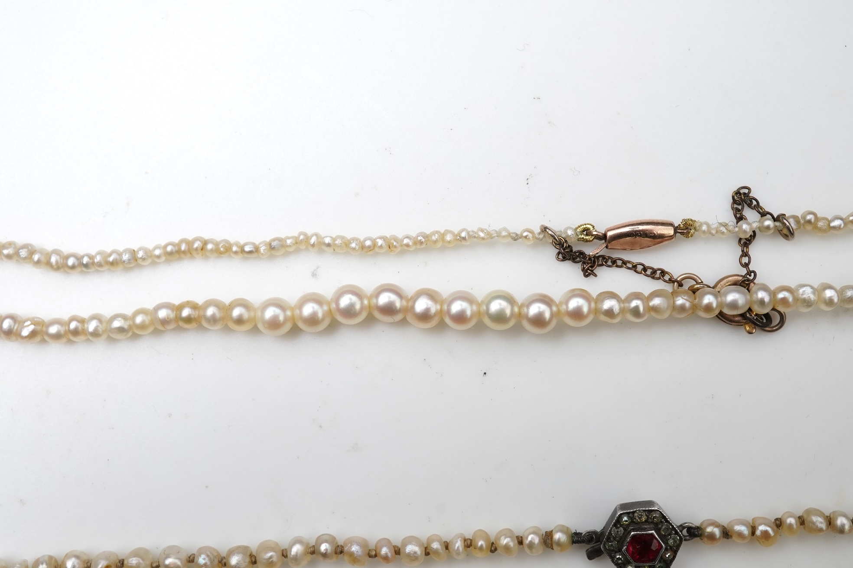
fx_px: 1066
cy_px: 284
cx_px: 426
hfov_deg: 43.6
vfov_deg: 29.9
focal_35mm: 45
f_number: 16
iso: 500
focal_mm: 30
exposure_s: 1/125
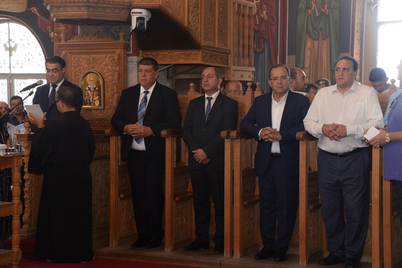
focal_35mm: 78
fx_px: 871
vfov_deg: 17.5
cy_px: 134
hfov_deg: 26.0
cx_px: 201
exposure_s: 1/50
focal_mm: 78
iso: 1600
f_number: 7.1
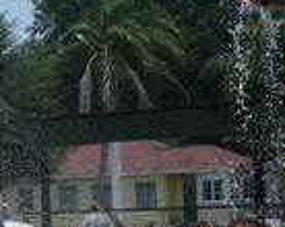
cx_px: -322
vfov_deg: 9.7
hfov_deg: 11.0
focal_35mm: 157
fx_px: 1322
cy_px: 260
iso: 100
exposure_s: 1/320
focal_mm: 6.1
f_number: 8
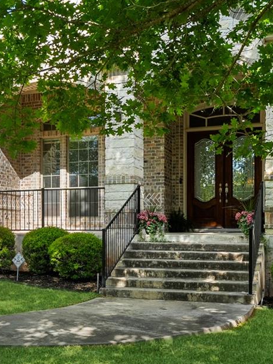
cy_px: 235
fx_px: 537
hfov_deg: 28.2
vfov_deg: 37.2
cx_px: 78
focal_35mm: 51
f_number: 11
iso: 200
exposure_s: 1/40
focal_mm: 16
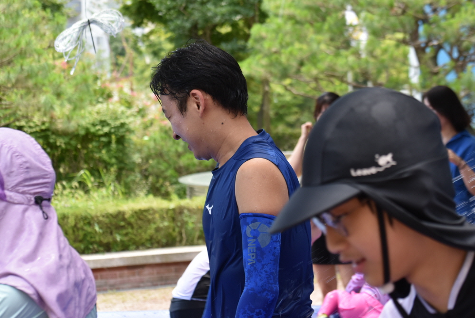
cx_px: 238
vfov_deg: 11.4
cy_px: 159
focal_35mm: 120
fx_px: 1584
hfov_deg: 17.1
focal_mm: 80
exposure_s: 1/200
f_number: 7.1
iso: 400
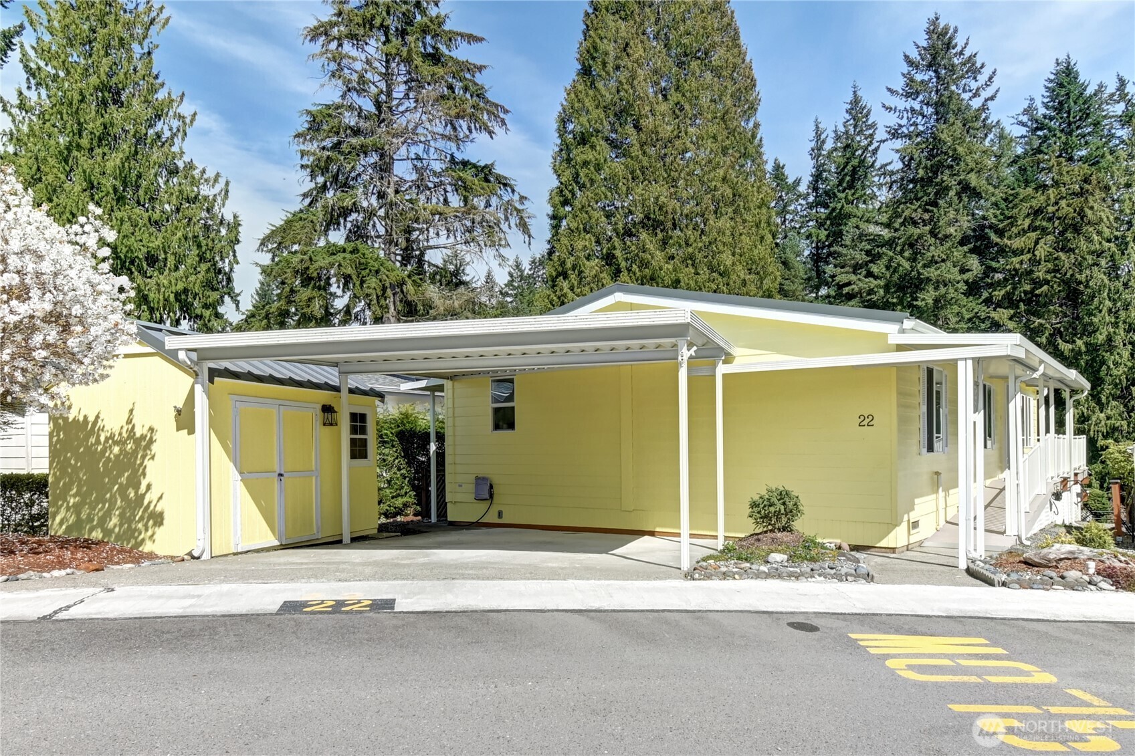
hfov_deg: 90.0
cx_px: 568
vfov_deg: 67.4
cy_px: 378
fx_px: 567
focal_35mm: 18
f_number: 11
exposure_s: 1/50
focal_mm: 12
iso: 320
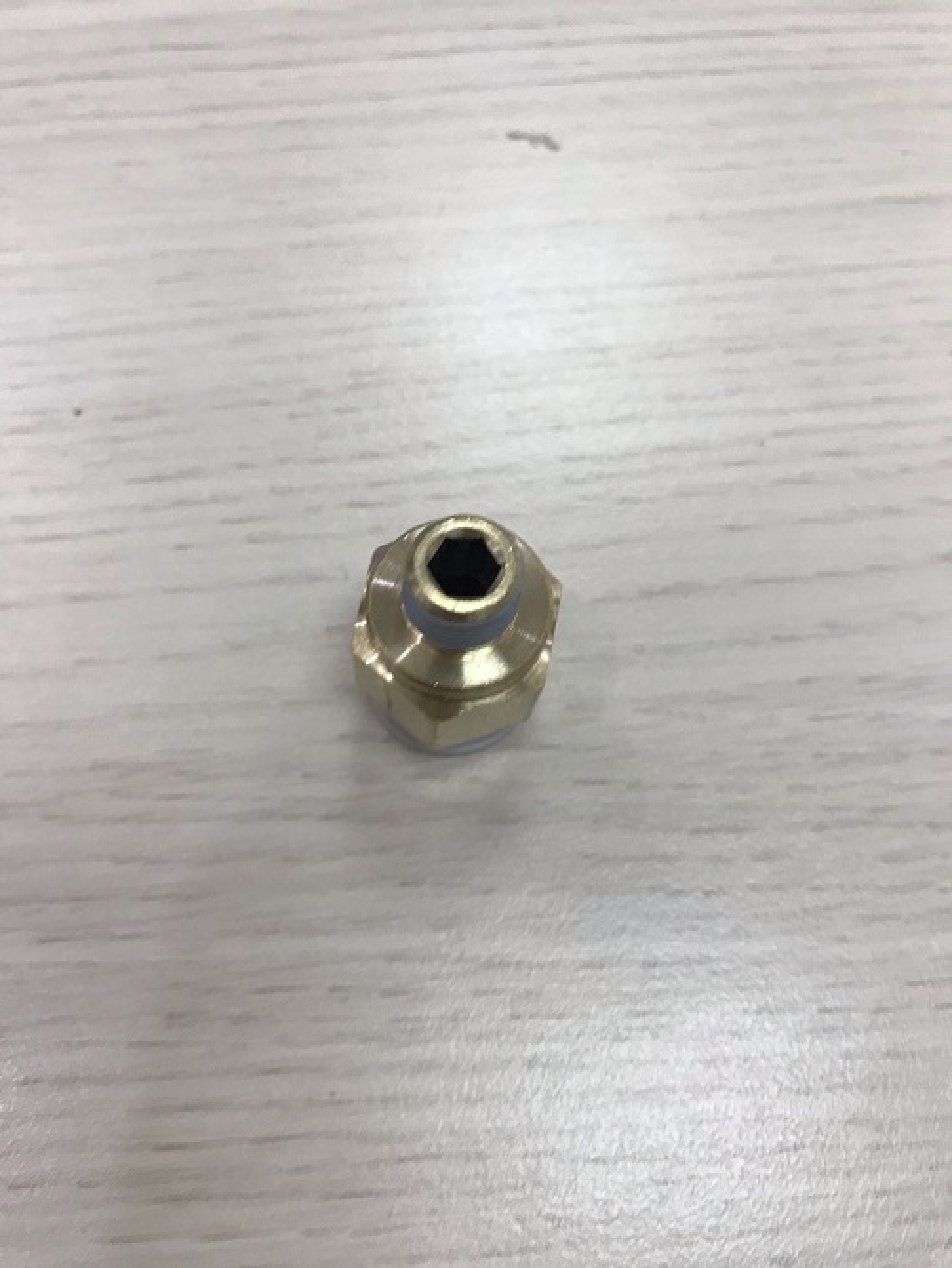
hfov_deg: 49.8
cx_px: 476
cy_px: 634
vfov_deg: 63.4
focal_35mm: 28
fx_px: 1026
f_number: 1.8
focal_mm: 3.99
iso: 20
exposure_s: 1/33
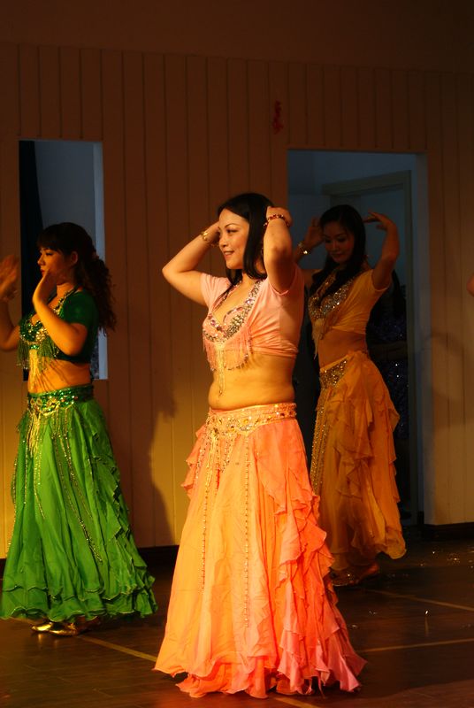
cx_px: 237
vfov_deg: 22.6
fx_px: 1771
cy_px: 354
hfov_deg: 15.2
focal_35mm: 90
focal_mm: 60
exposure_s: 1/100
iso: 400
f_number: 5.6
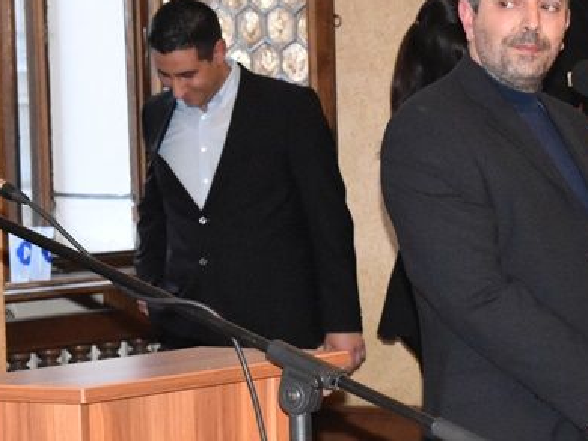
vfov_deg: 7.1
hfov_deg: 9.5
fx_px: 3540
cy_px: 186
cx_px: 223
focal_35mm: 208
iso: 6400
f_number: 8
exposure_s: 1/100
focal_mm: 55
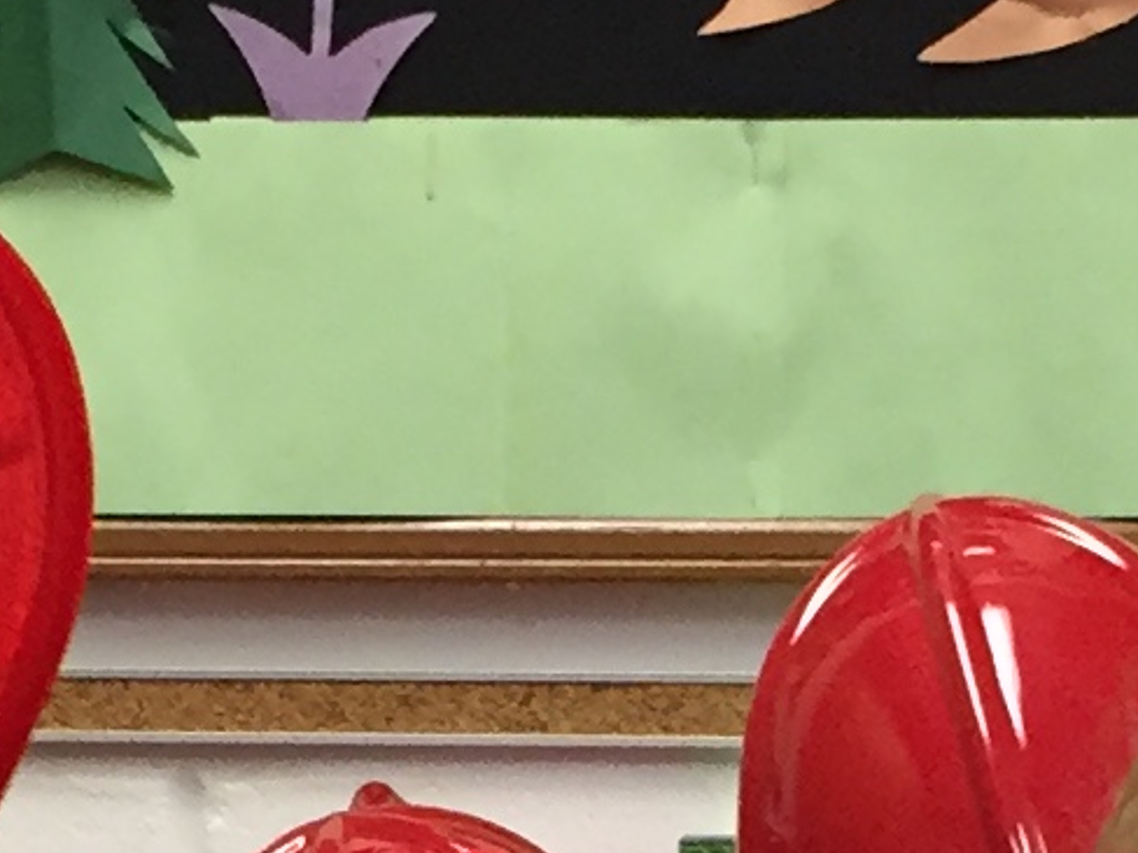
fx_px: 6378
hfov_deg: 10.2
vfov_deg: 7.5
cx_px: 415
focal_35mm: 194
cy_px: 1403
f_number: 2.2
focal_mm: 4.15
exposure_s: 1/30
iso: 50
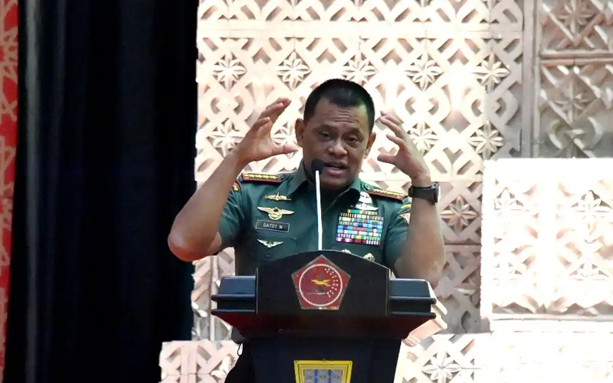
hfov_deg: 6.8
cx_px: 307
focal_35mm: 307
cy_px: 200
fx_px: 5129
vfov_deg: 4.3
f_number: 7.1
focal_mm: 300
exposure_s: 1/160
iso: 20000
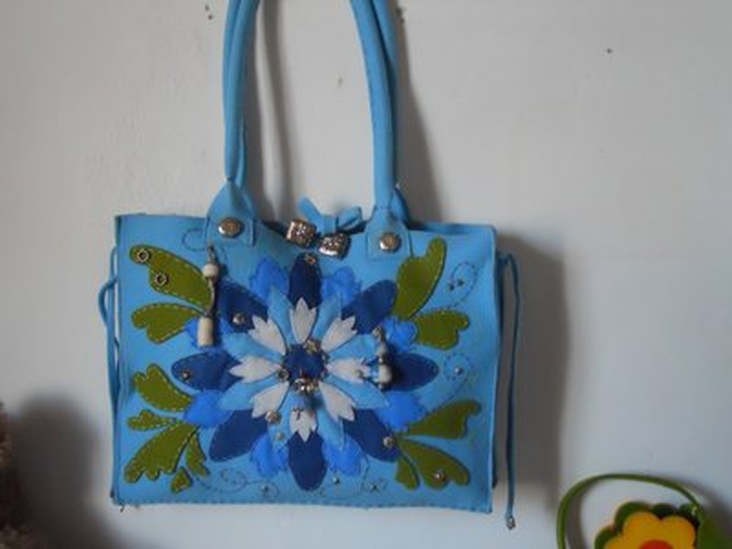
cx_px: 366
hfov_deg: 45.8
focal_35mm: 41
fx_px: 867
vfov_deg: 35.1
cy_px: 274
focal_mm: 7.3
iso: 800
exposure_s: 1/25
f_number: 3.2
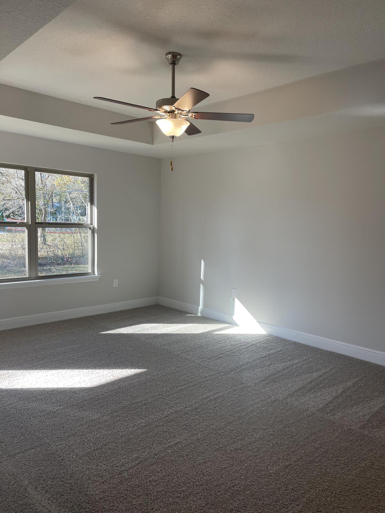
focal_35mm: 25
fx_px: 371
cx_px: 192
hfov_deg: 54.9
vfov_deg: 69.4
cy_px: 256
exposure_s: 1/120
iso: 50
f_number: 1.6
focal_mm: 5.1
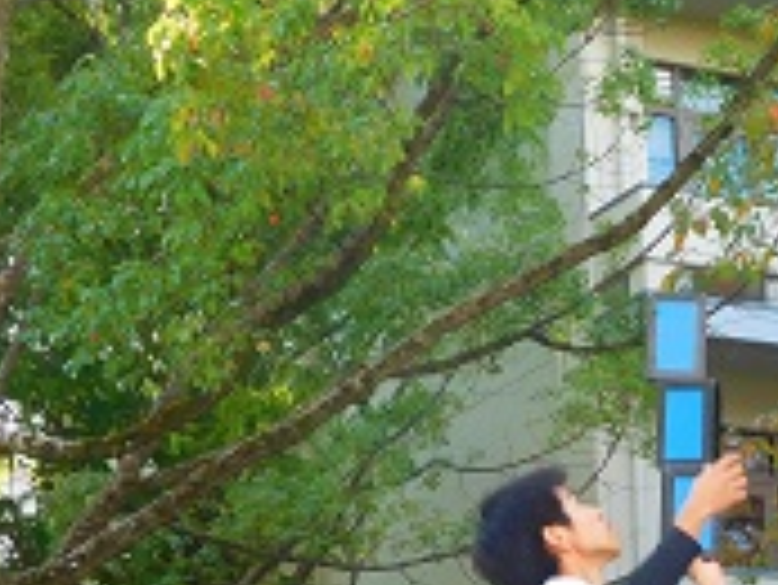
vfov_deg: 11.1
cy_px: 576
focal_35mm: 133
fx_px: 2991
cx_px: 594
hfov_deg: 14.8
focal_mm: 8
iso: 125
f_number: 4
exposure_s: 1/125
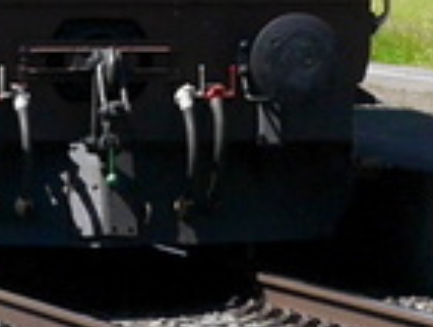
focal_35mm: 635
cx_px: -180
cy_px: -278
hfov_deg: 3.1
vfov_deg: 2.3
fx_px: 7956
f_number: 6.3
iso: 160
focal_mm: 45
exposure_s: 1/400
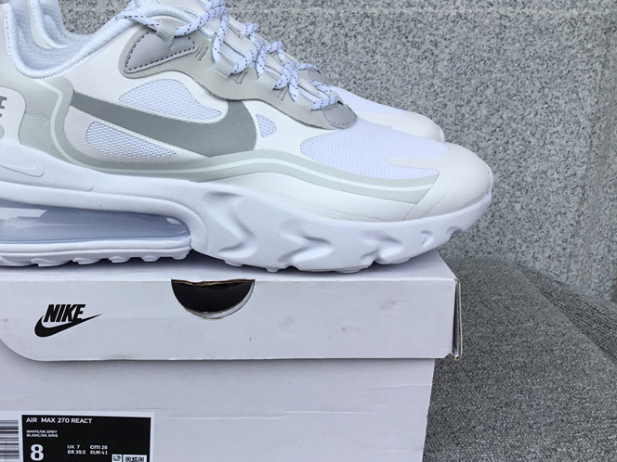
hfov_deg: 44.1
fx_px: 749
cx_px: 200
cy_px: 222
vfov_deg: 34.3
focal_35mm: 42
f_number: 2.4
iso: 25
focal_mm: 3.3
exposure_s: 1/386
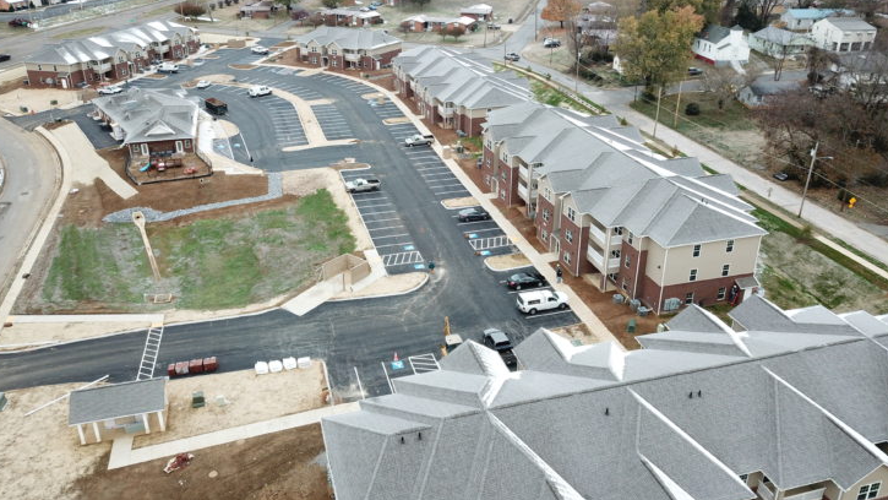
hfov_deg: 64.3
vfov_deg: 38.9
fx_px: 706
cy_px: 218
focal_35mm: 30
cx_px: 454
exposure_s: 1/100
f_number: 2.2
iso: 126
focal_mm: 4.73
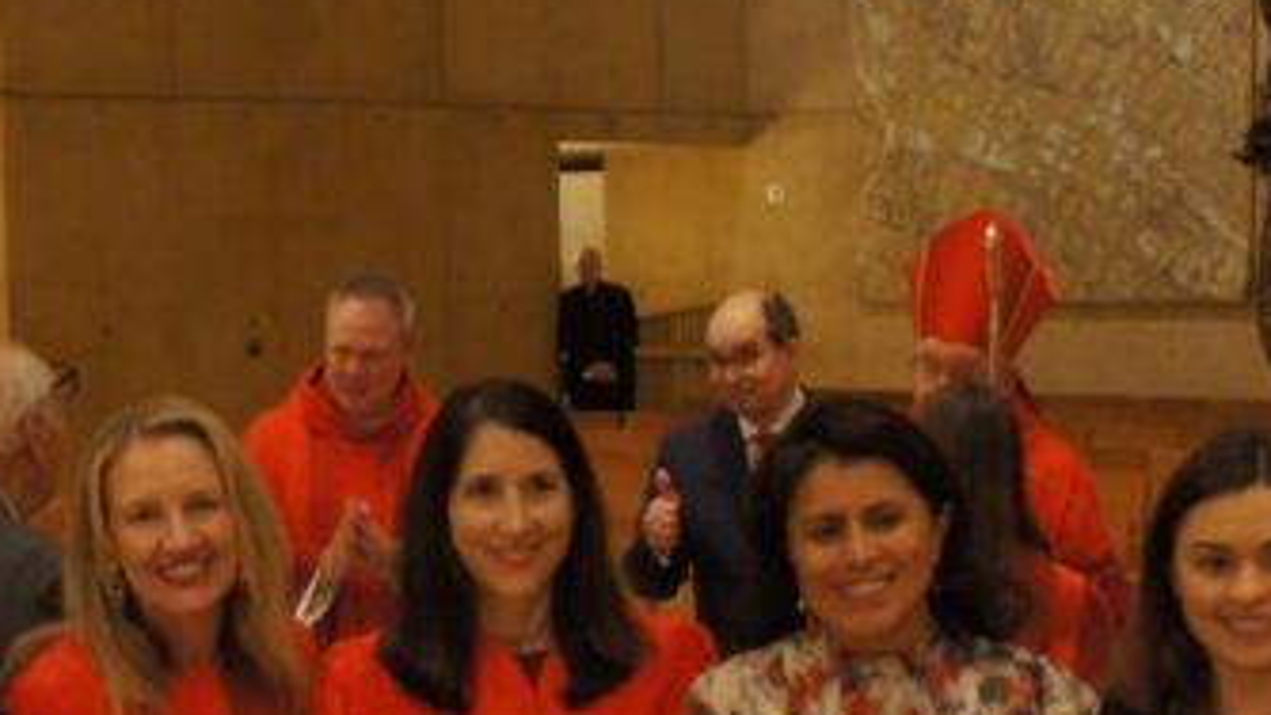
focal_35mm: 79
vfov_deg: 15.2
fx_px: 2663
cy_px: 553
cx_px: 228
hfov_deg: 26.3
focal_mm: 28
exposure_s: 1/50
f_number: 3.5
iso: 1600
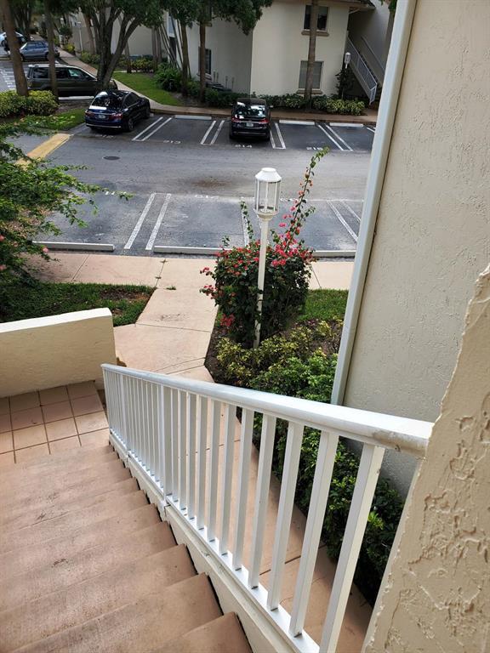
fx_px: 491
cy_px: 326
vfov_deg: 67.3
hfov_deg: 53.1
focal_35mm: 26
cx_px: 245
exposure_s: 1/645
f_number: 2.4
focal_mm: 4.3
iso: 50
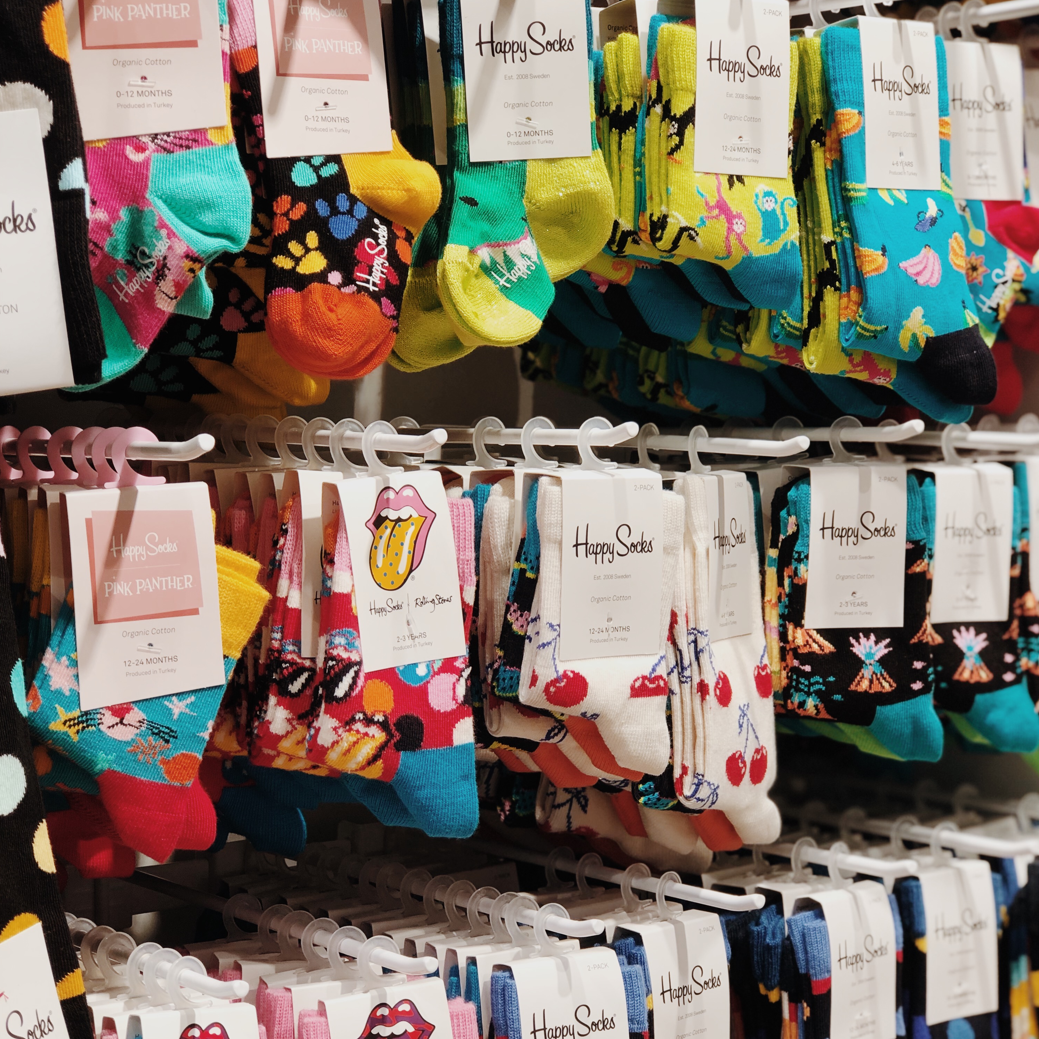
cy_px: 620
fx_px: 2309
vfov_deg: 25.3
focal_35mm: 68
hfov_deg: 25.4
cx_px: 522
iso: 32
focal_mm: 6.6
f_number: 2.8
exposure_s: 1/50
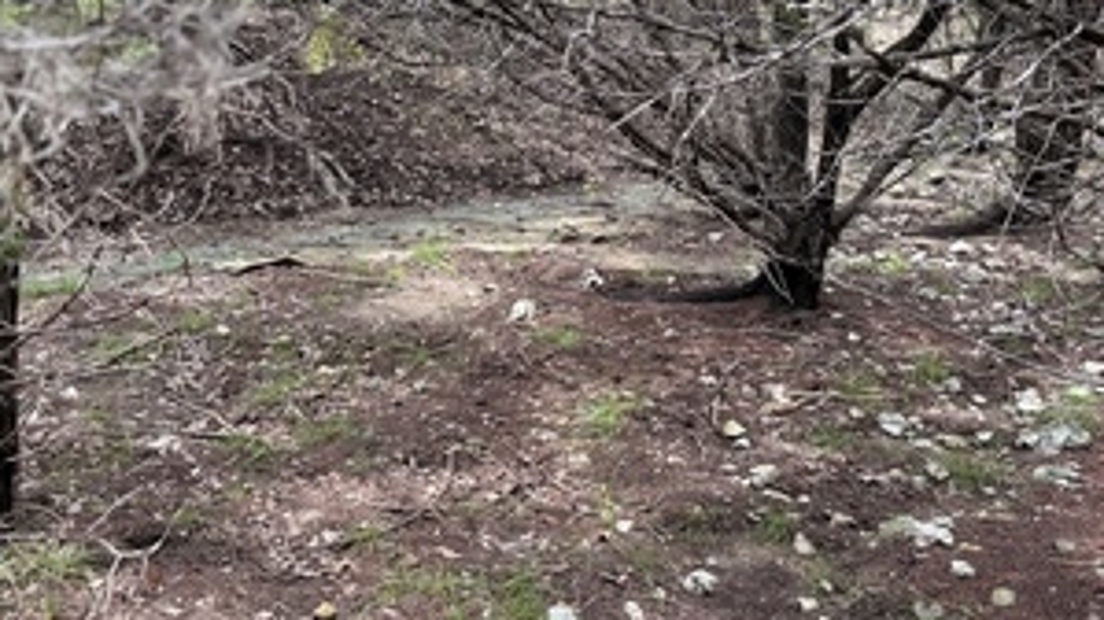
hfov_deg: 48.3
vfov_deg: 28.3
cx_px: 502
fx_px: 1229
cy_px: 292
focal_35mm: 42
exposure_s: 1/510
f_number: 1.78
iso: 100
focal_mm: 6.76
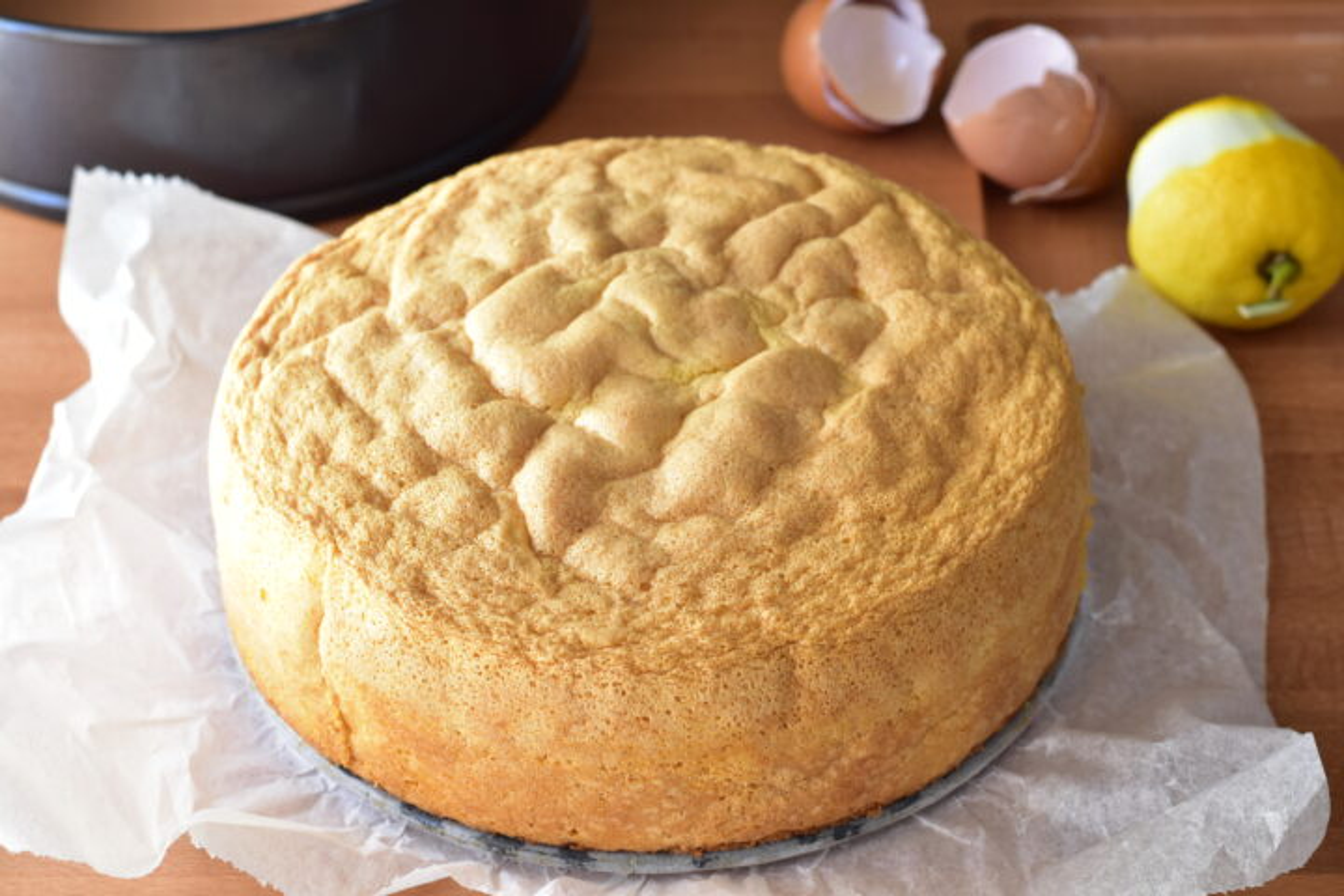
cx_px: 672
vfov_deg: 18.2
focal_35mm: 75
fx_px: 2800
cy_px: 448
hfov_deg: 27.0
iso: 400
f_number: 6.3
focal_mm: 50
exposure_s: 1/13
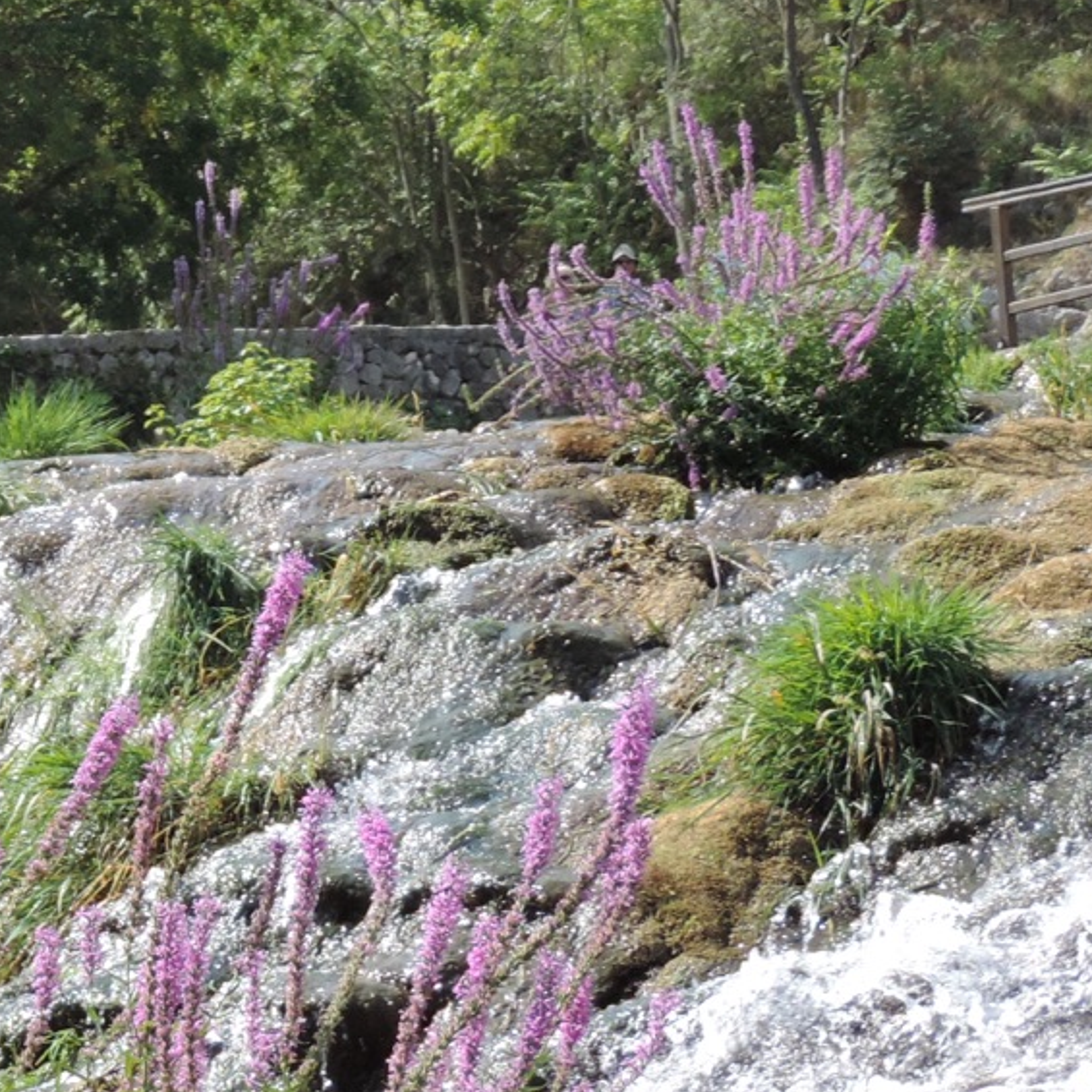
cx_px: -99
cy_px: 352
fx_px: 5246
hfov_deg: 11.7
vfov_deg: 11.9
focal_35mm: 147
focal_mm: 8.3
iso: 80
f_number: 3.5
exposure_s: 1/400
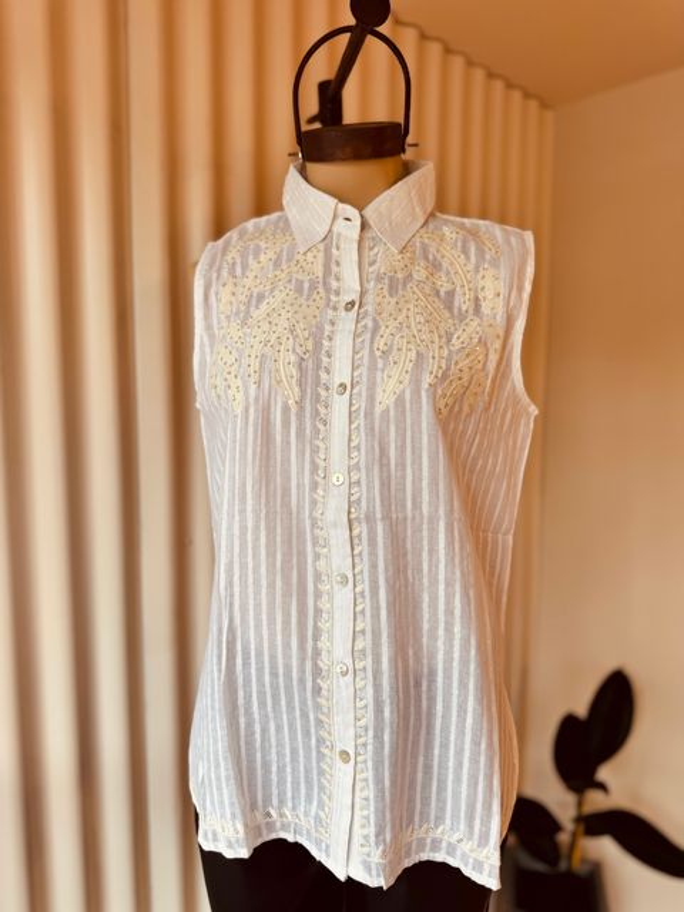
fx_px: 632
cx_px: 342
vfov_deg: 71.6
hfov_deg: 56.8
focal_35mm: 24
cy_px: 456
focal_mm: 6.76
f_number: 1.78
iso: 64
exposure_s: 1/121
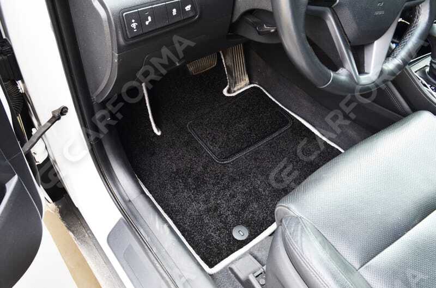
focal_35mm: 36
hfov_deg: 53.2
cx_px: 218
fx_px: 435
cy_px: 144
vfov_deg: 36.7
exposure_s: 1/30
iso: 400
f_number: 9
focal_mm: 24
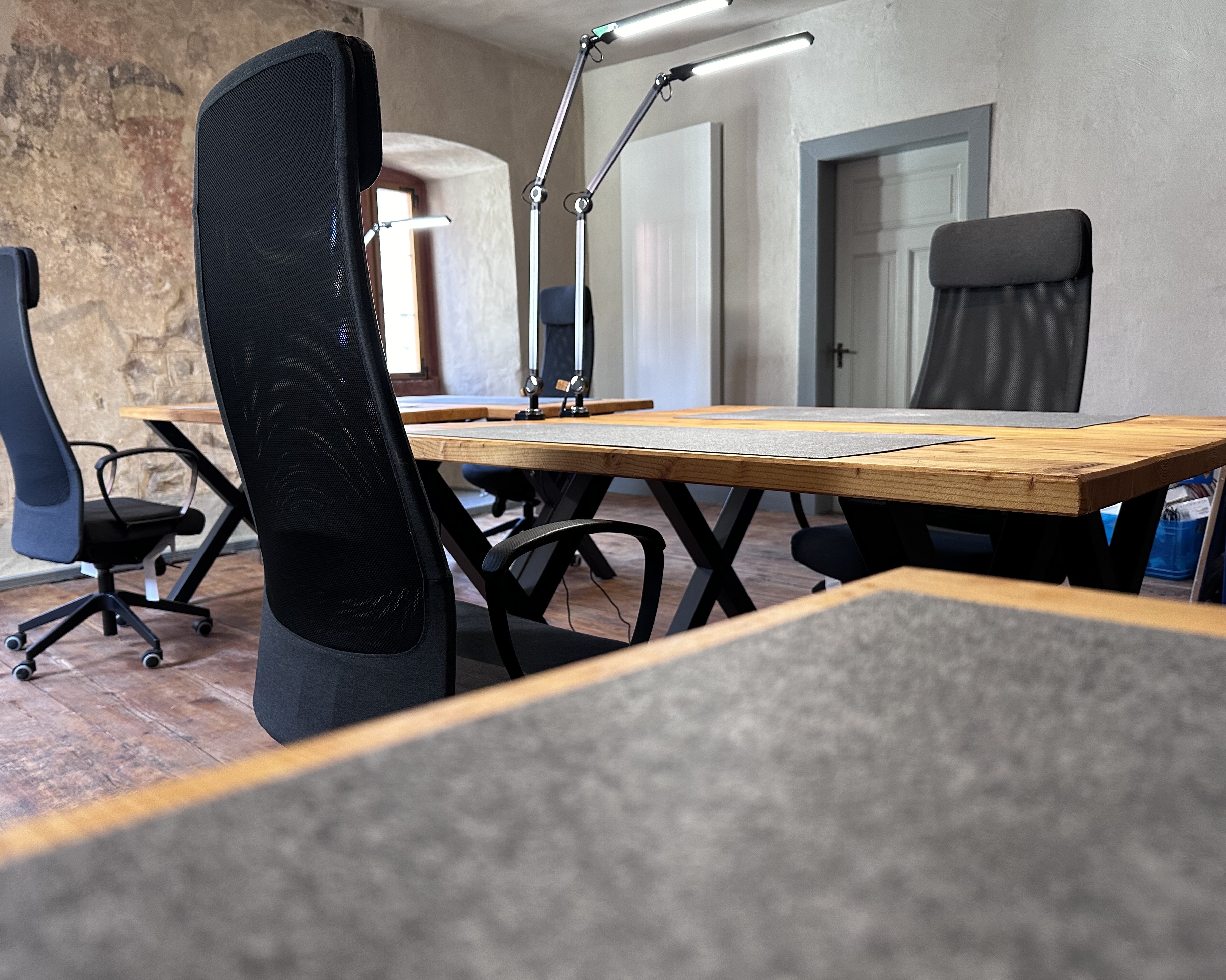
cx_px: 547
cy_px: 490
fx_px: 943
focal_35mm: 26
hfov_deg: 65.9
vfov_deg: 54.9
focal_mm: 6.86
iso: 250
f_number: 1.78
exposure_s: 1/105
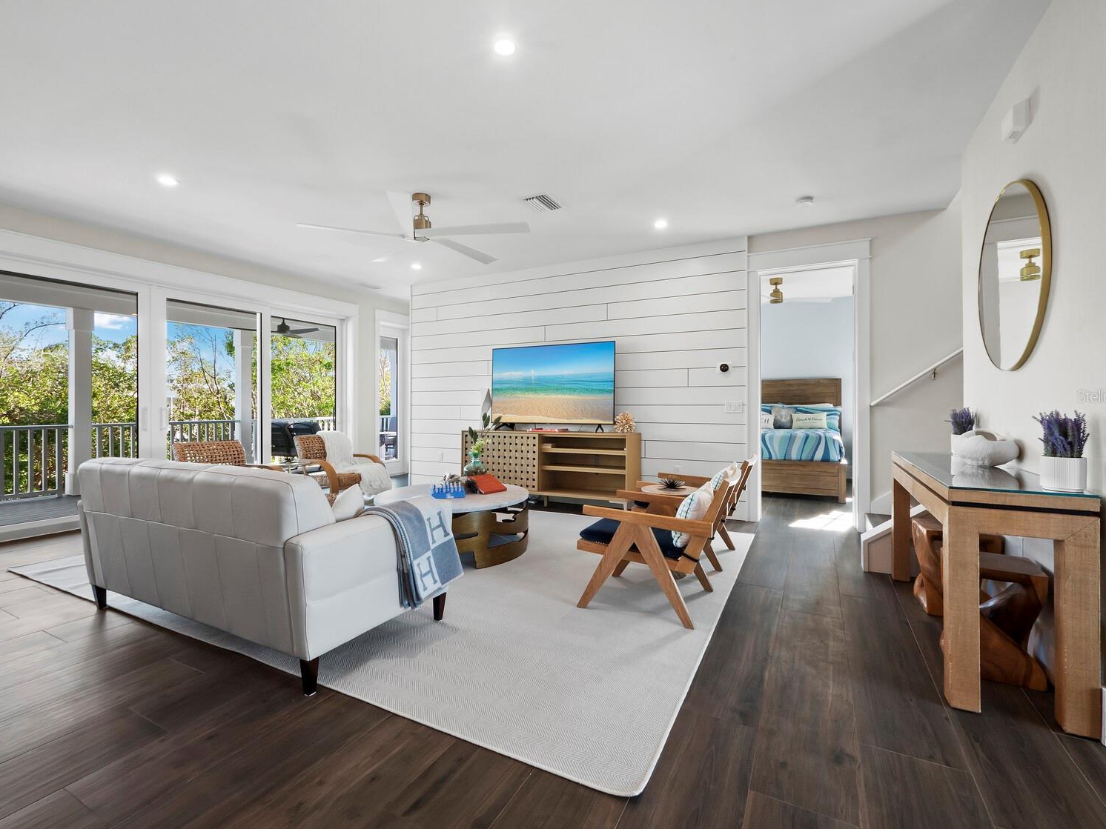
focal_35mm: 15
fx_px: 479
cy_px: 396
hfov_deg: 98.2
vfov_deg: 81.7
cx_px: 555
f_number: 11
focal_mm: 7
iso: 400
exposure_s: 1/5
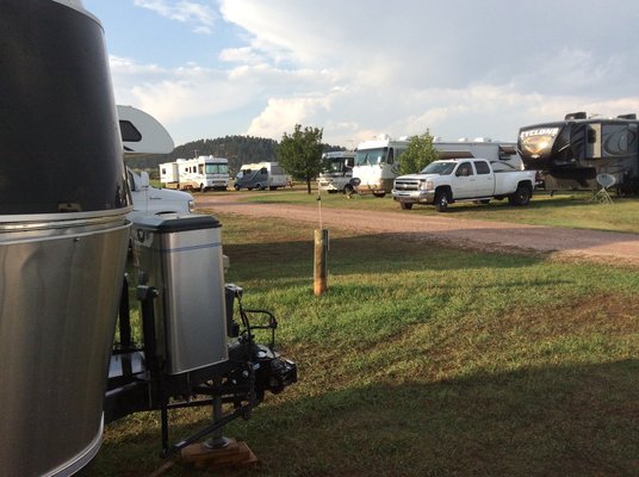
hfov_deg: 56.9
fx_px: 590
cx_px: 320
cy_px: 238
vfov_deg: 44.0
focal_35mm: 32
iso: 32
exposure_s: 1/1121
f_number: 2.4
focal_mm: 3.3
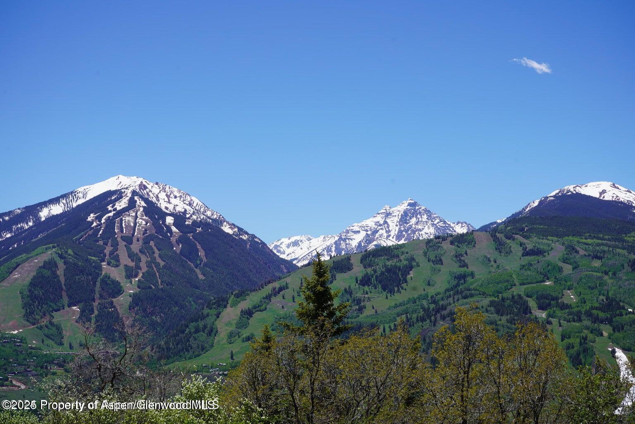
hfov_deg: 28.8
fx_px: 1235
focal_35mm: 70
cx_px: 318
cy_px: 212
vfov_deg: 19.5
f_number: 11
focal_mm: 70
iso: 100
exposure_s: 1/160
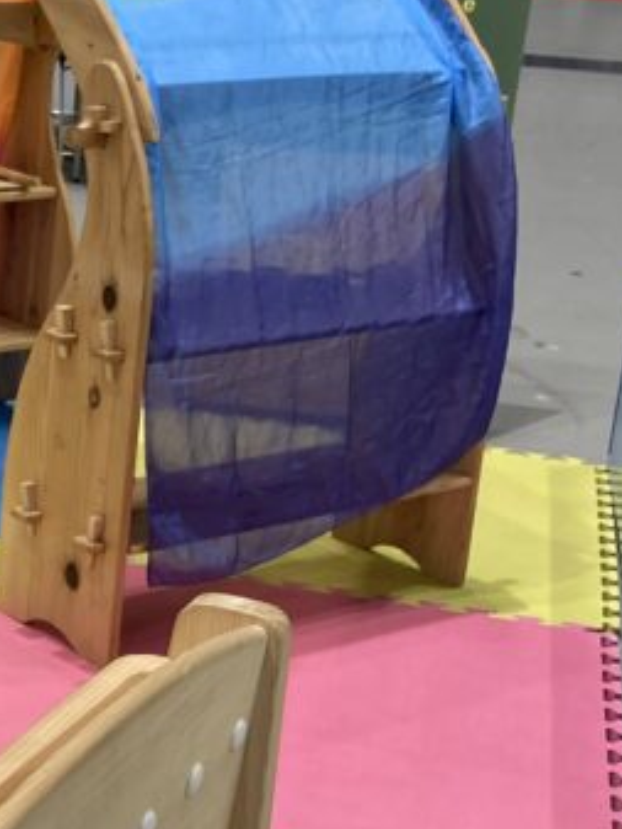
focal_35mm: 85
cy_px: 497
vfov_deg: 23.0
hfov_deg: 16.5
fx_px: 2035
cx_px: -170
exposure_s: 1/100
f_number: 1.8
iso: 80
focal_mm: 3.99
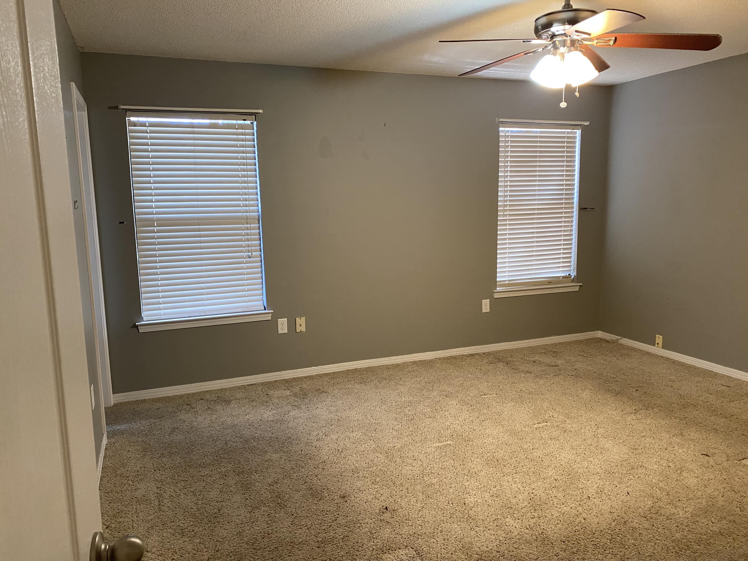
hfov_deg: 67.3
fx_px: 562
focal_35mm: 26
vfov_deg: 53.1
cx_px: 374
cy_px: 280
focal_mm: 4.25
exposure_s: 1/60
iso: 250
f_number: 1.8
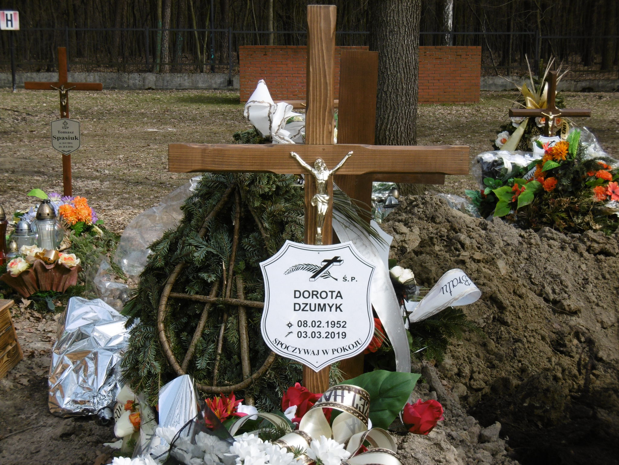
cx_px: 310
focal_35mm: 68
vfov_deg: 21.6
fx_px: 1216
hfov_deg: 28.6
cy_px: 232
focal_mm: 12.1
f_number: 4.4
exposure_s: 1/400
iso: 100
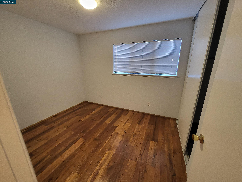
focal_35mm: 13
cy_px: 91
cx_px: 121
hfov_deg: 106.2
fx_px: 91
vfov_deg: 89.9
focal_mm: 1.74
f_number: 2.2
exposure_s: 1/60
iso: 250
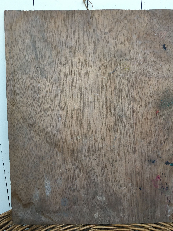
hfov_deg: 44.1
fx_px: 213
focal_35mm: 32
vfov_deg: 56.8
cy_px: 118
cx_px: 93
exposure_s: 1/33
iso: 25
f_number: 2.2
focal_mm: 4.15
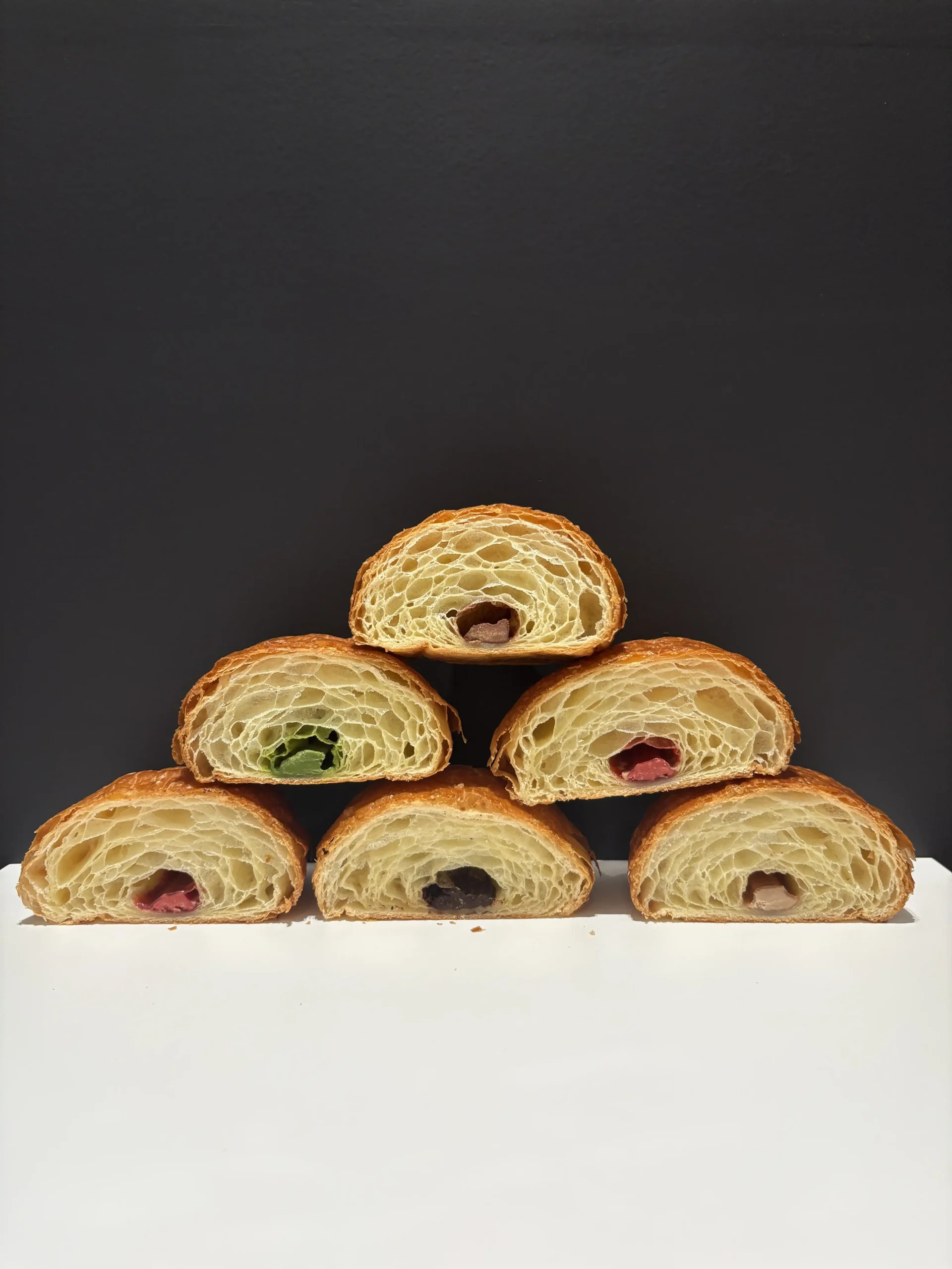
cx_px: 476
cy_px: 634
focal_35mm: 26
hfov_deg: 53.1
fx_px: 953
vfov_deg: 67.3
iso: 125
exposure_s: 1/50
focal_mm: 5.96
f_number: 1.6
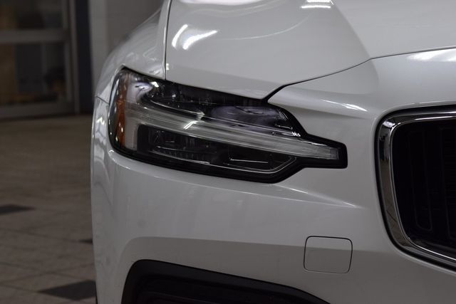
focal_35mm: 105
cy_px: 152
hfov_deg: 19.5
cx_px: 228
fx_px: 1330
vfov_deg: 13.0
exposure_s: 1/50
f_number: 7.1
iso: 400
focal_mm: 70
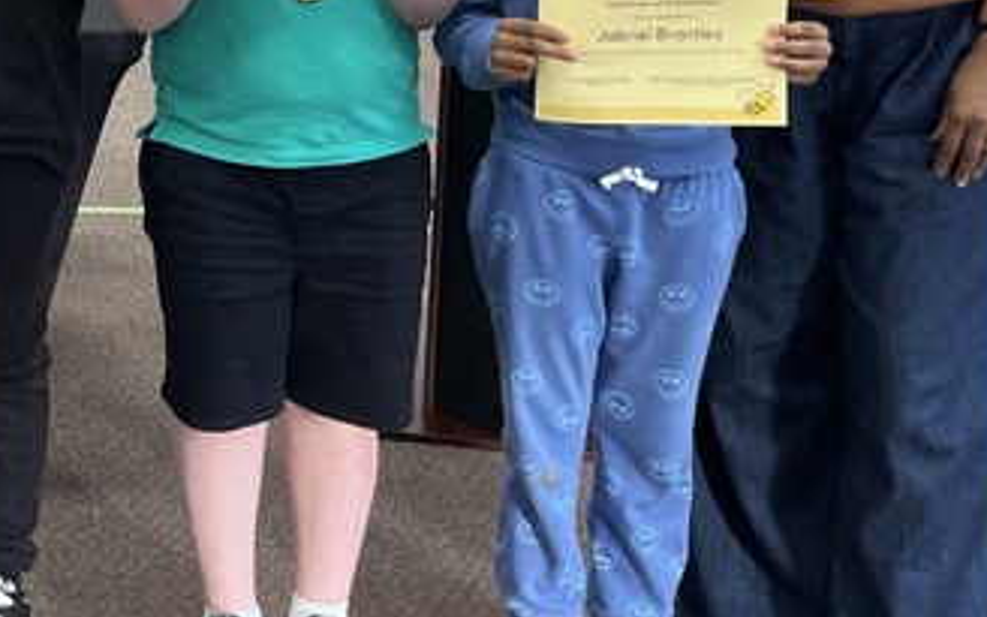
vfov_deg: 14.9
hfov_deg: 22.7
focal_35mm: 86
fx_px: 2313
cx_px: -87
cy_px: -6
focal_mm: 5.1
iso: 80
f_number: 1.6
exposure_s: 1/100
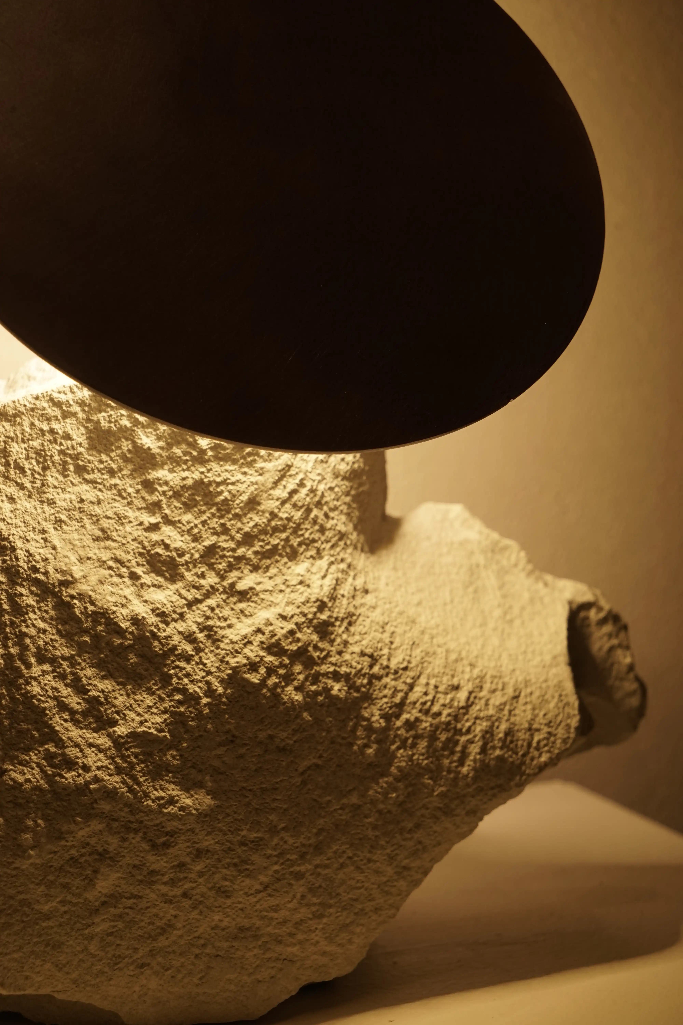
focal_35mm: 69
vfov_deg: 29.2
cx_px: 342
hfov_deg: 19.7
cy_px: 512
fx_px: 1963
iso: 800
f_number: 11
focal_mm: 69
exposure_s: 1/125
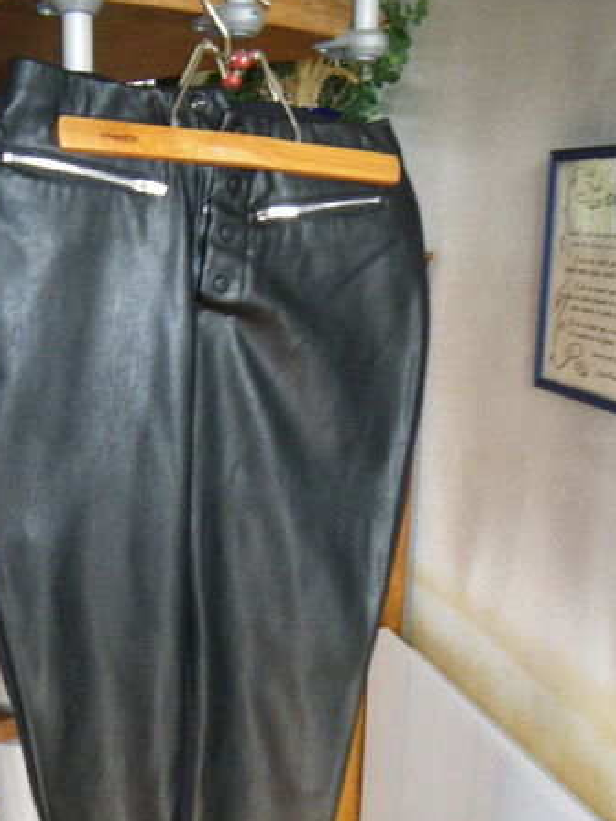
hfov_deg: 35.8
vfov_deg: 45.9
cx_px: 242
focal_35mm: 40
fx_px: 949
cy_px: 563
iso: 400
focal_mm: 5
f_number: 3.5
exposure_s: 1/50
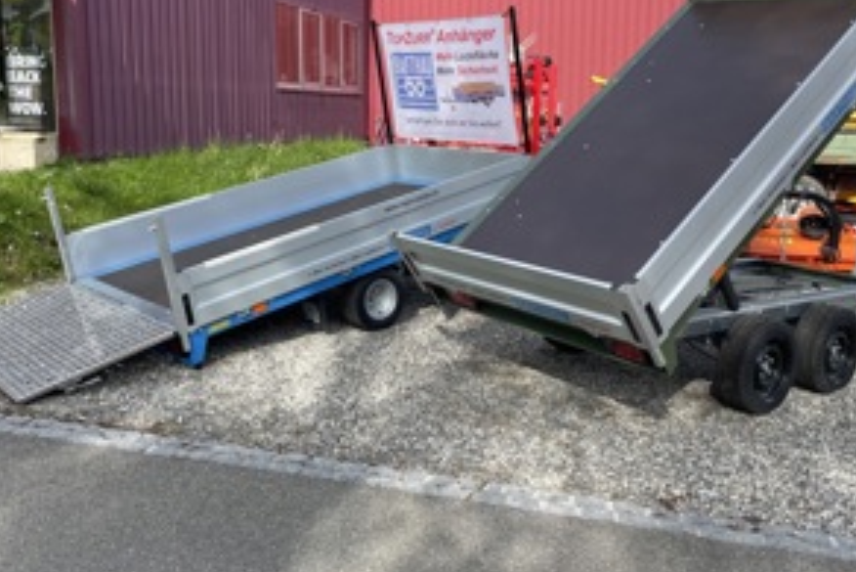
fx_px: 880
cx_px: 440
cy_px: 229
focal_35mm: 37
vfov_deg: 35.9
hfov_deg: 51.9
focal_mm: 4.2
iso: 32
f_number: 1.6
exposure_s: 1/1490
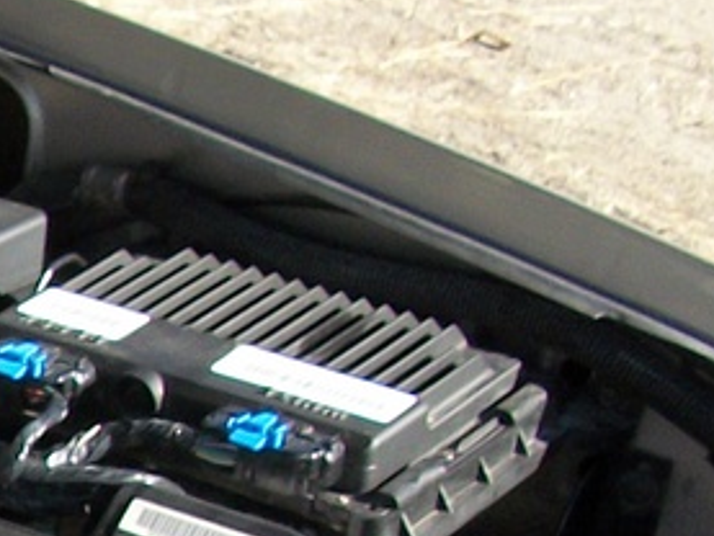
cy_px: 1051
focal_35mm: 185
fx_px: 3818
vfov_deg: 7.7
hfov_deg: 9.4
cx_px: -1041
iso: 80
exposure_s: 1/60
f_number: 8.8
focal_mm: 5.7
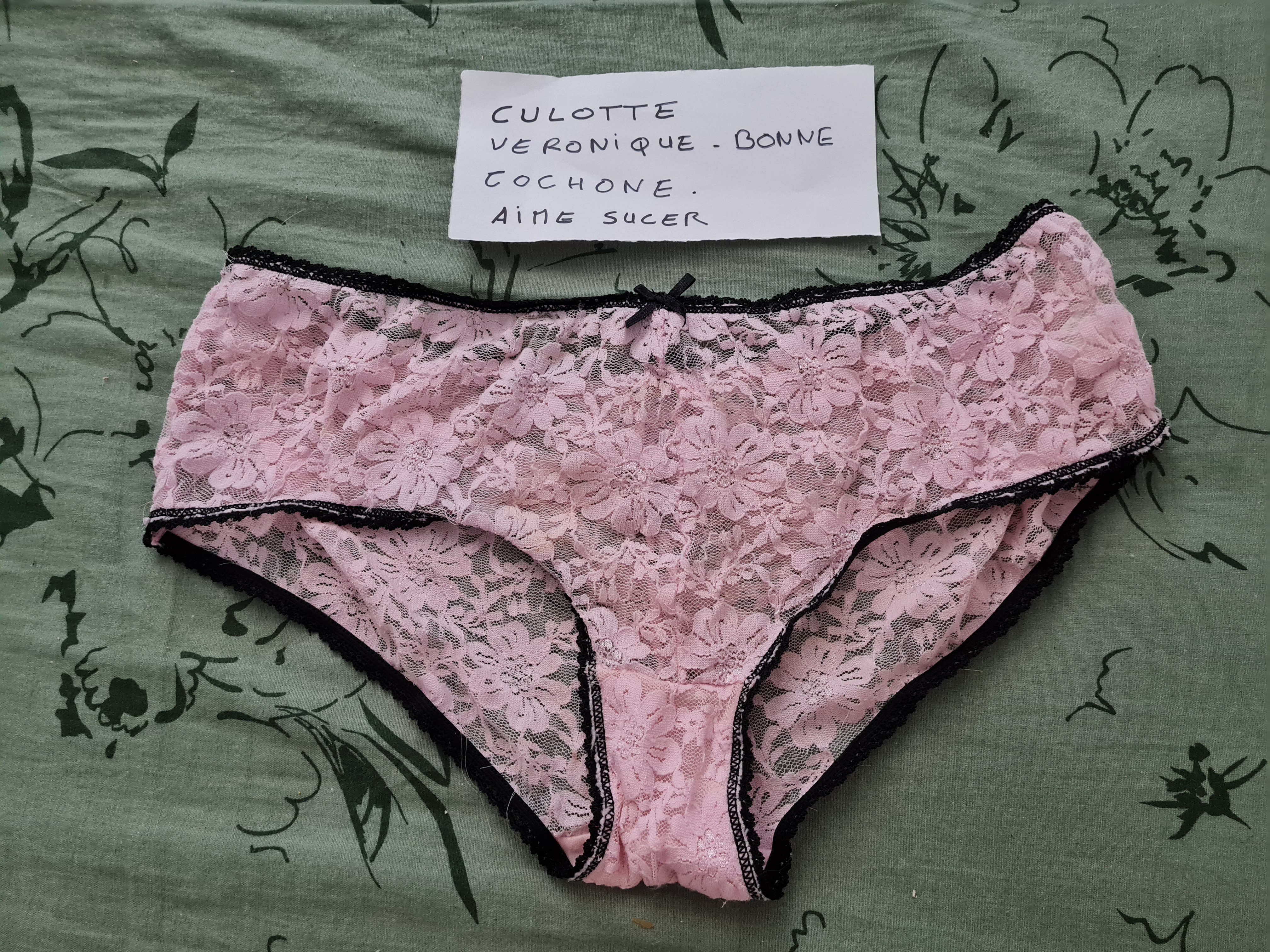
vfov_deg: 53.1
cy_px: 476
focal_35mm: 26
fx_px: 954
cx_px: 635
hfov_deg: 67.3
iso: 640
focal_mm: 5.4
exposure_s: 1/33
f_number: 1.8
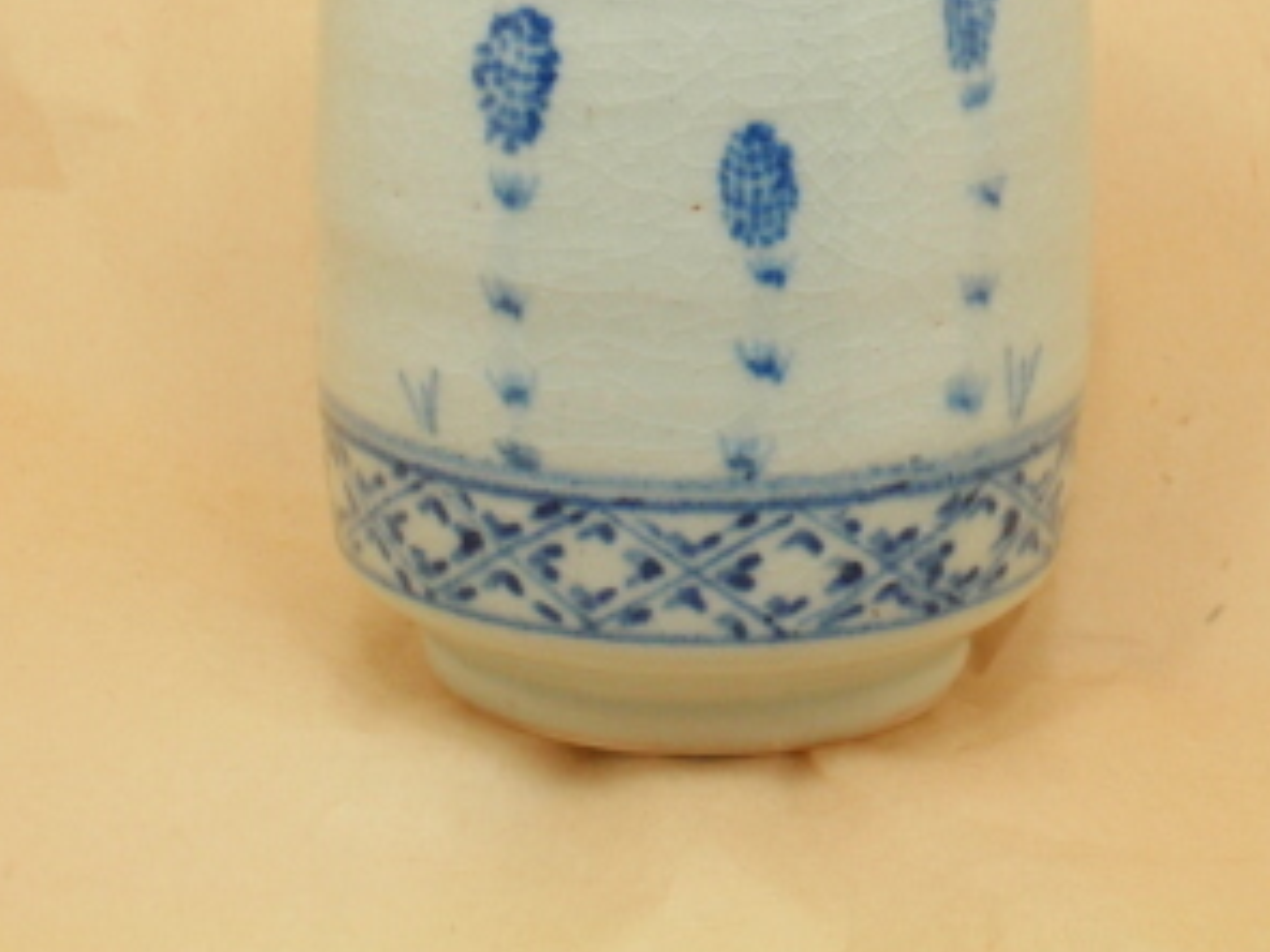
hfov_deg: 11.7
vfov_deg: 8.8
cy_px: 199
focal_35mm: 169
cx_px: 682
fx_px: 6200
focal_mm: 17.88
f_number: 5.3
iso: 200
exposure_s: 1/80
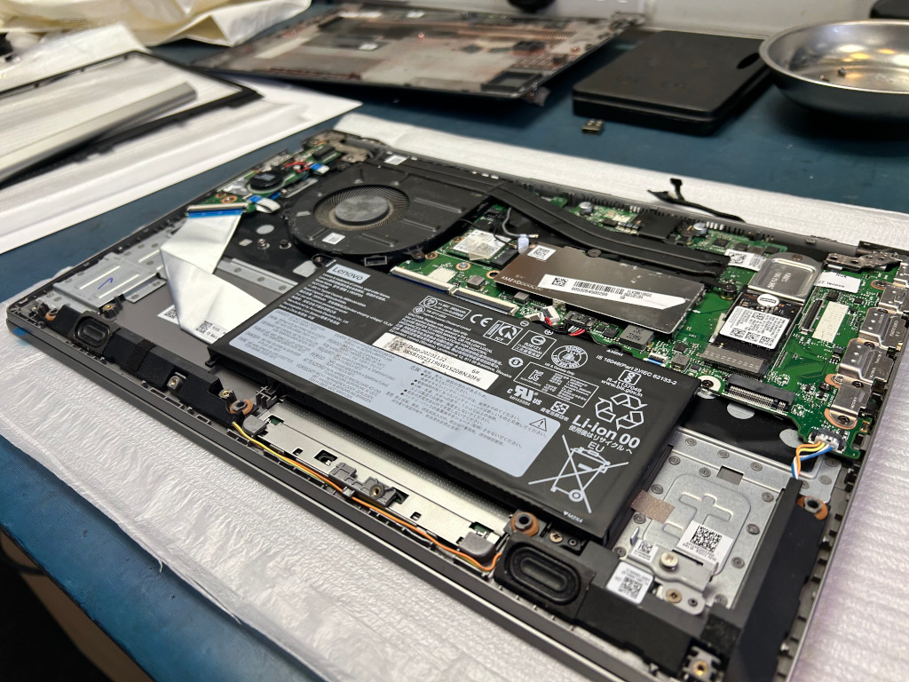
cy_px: 341
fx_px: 683
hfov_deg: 67.3
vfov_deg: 53.1
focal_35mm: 26
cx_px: 454
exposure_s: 1/100
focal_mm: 5.7
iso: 80
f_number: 1.5
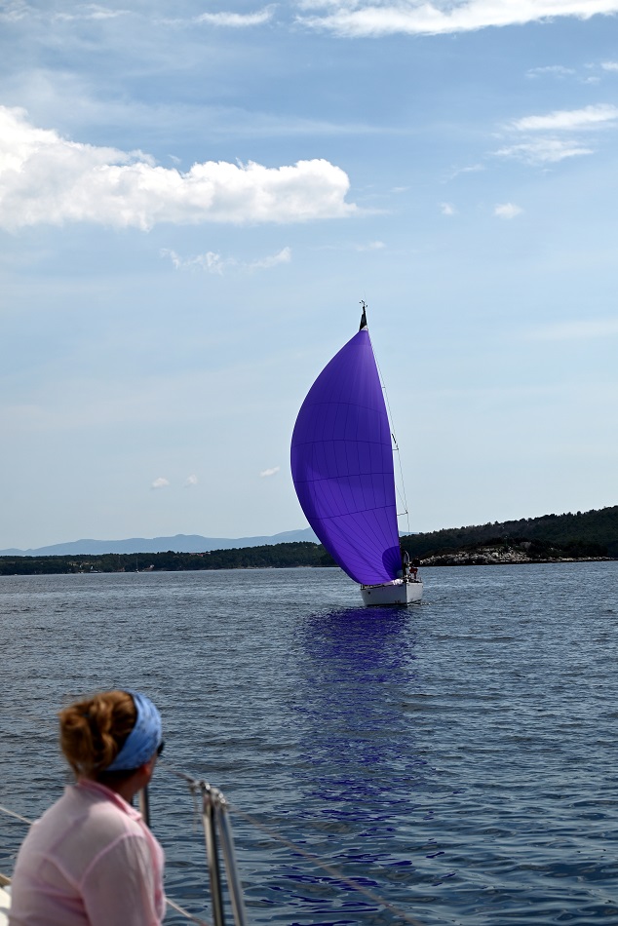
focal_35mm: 75
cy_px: 463
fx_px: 1930
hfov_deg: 18.2
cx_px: 309
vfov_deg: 27.0
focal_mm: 75
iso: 100
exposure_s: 1/1000
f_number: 8
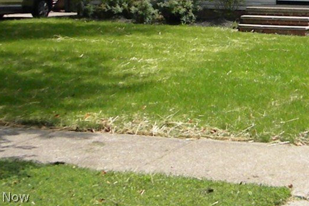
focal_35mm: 81
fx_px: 695
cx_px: 269
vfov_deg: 16.4
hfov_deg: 24.4
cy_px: -19
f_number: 7.6
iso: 720
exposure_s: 1/1225
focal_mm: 7.3
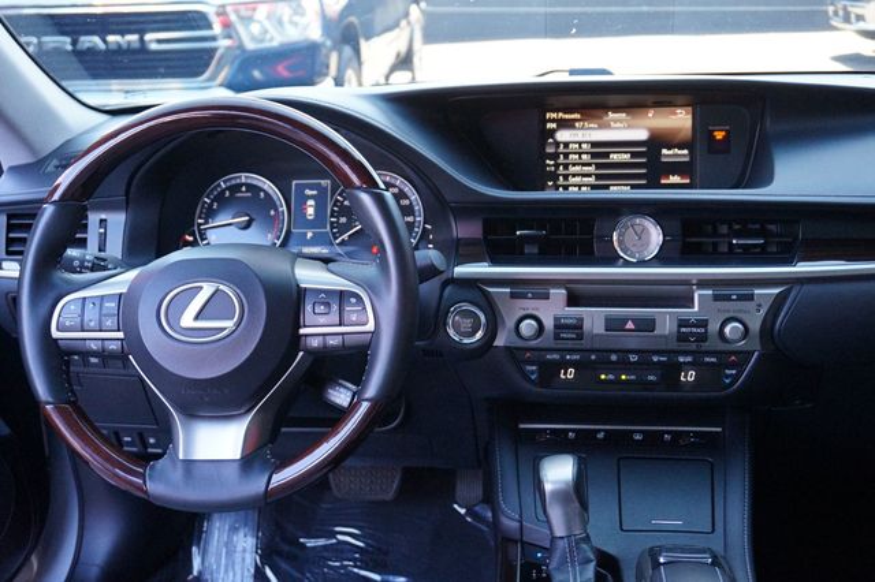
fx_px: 1020
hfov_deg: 46.4
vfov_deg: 31.9
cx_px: 438
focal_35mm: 42
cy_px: 291
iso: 2000
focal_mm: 28
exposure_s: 1/160
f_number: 4.5
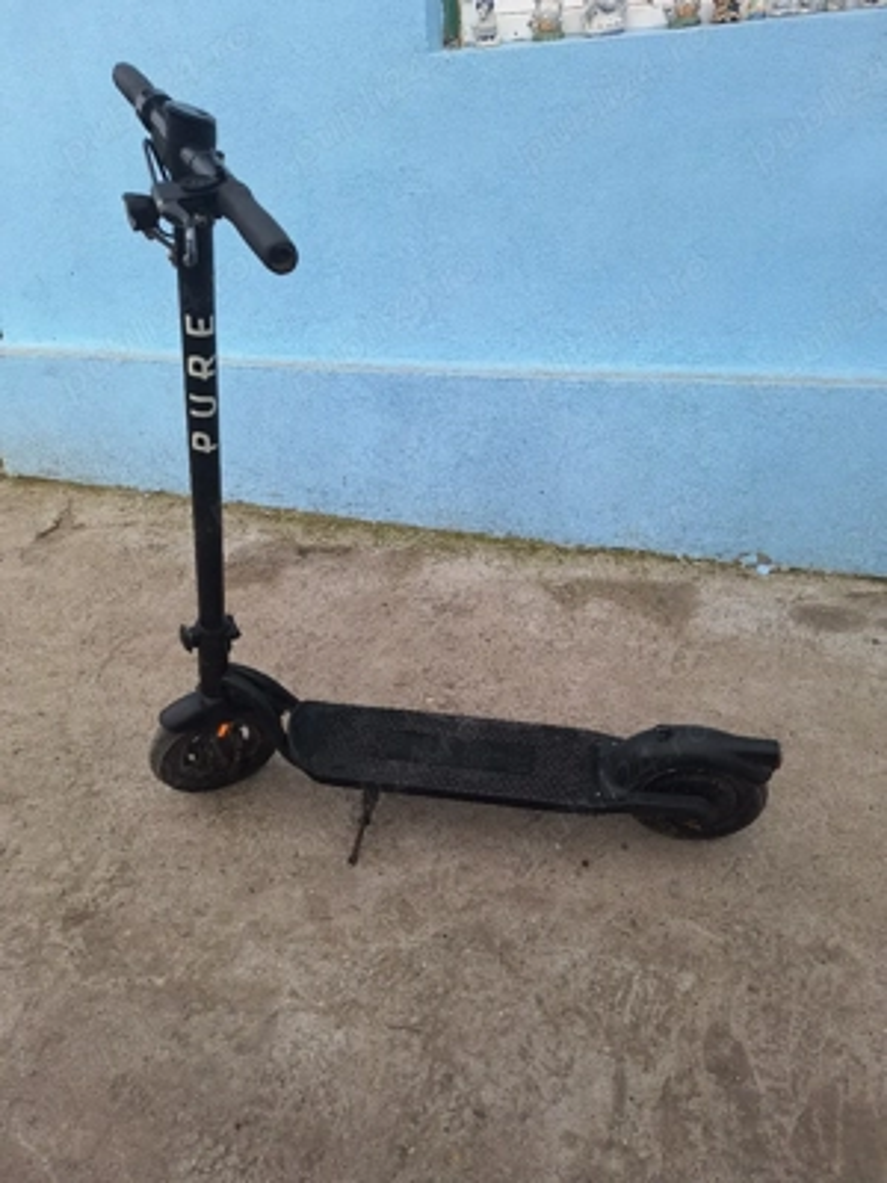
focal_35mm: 23
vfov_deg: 73.9
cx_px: 444
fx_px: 786
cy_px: 592
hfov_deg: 58.9
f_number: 1.8
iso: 40
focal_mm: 5.54
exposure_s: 1/556
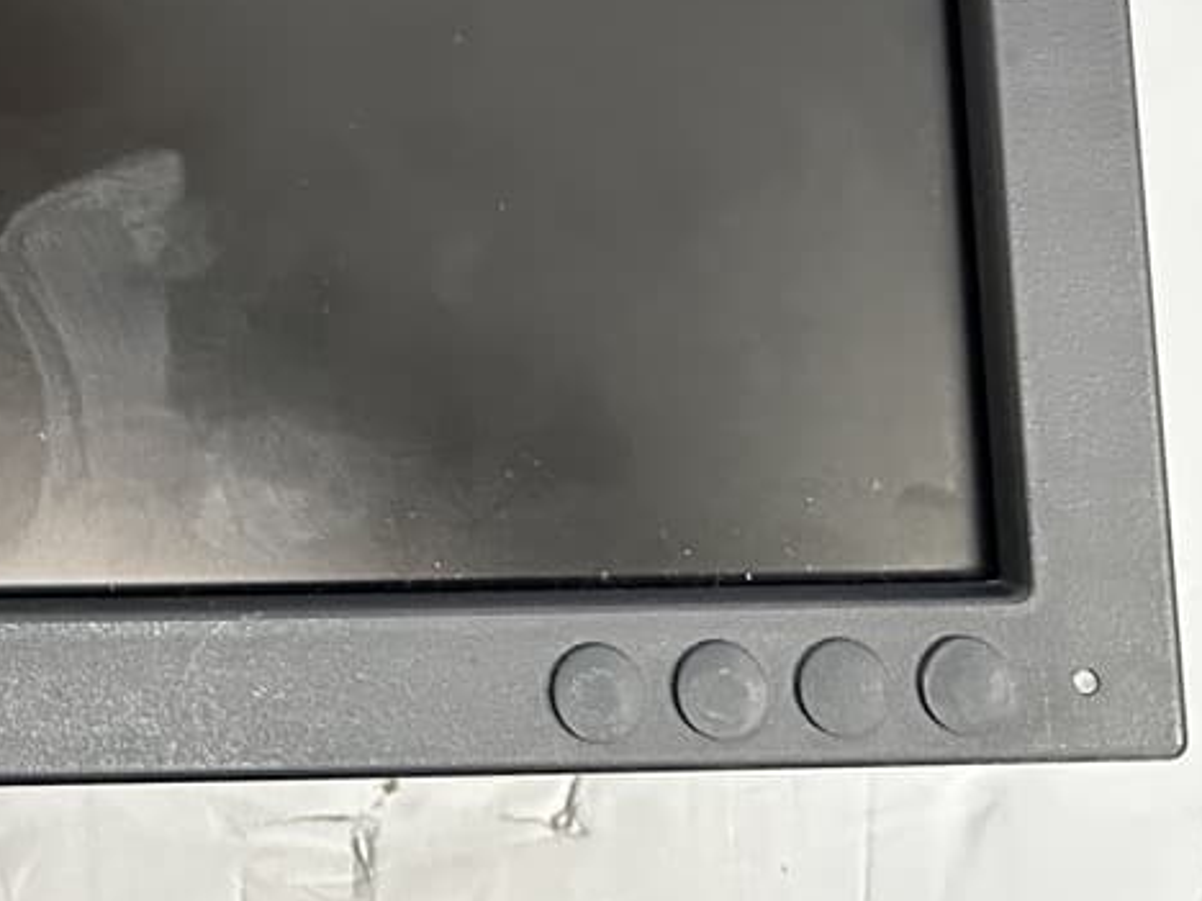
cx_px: -411
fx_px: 2847
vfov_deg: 16.4
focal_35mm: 82
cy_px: -447
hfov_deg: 21.3
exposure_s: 1/60
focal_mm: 6.86
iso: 640
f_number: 1.78
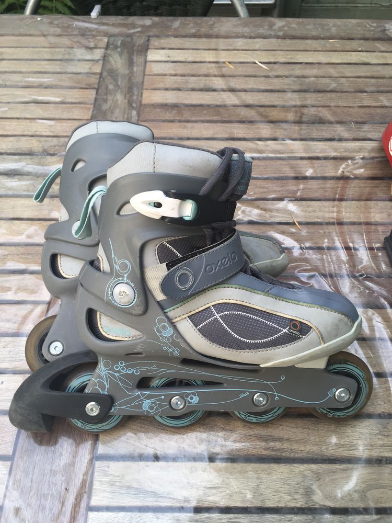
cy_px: 262
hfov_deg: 48.2
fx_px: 438
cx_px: 196
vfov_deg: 61.7
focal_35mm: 29
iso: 25
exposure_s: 1/100
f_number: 2.2
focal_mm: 4.15
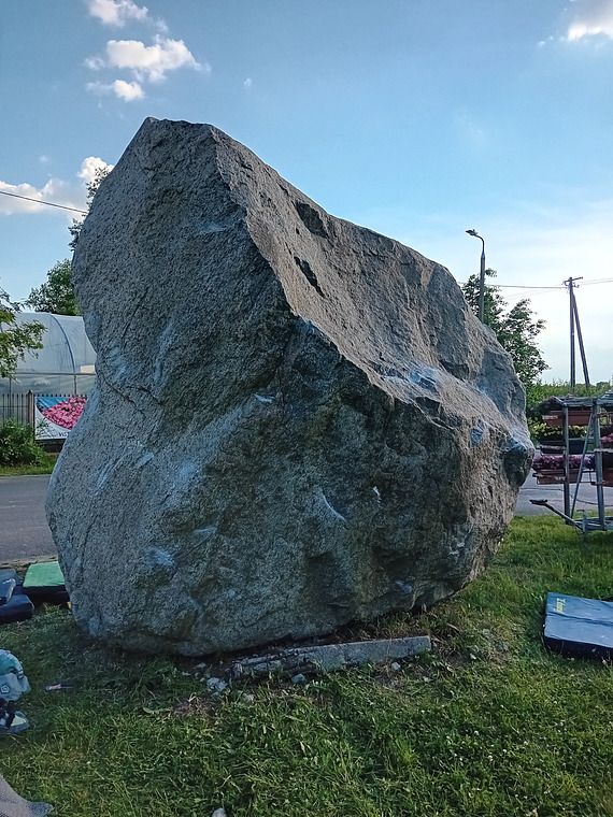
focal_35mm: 26
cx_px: 306
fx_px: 614
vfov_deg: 67.3
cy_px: 408
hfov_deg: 53.1
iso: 100
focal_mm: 3.98
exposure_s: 1/333
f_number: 1.8
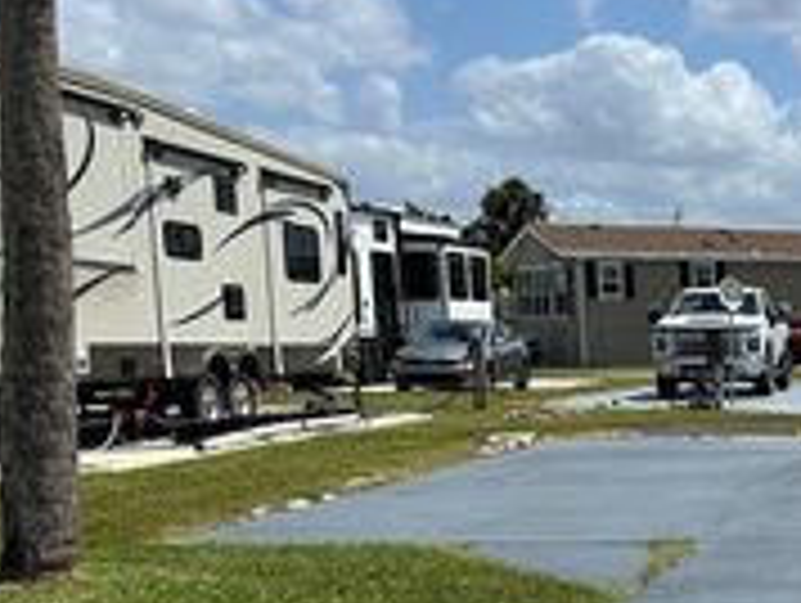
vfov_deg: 19.4
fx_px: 1691
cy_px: 646
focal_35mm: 73
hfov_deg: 24.0
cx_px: 981
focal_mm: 5.7
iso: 50
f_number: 1.5
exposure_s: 1/8696
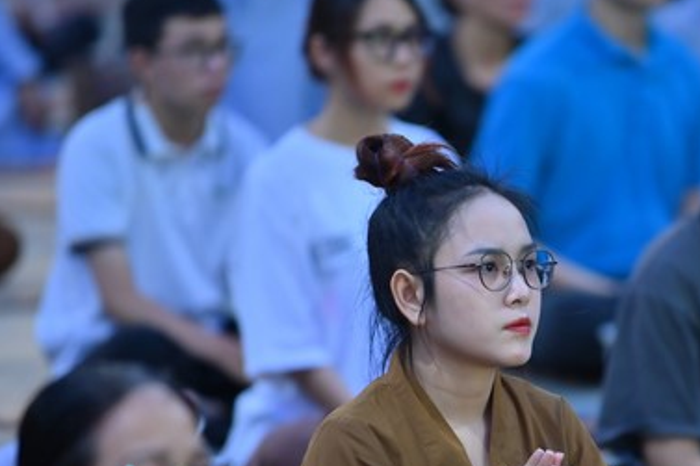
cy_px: 389
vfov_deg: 4.0
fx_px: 6705
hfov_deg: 6.0
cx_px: 570
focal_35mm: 345
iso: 1250
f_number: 2.8
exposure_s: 1/125
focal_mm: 200
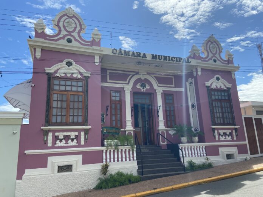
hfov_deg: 67.3
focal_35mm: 26
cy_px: 98
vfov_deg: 53.1
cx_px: 132
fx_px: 198
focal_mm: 4.25
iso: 32
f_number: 1.8
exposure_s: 1/1996
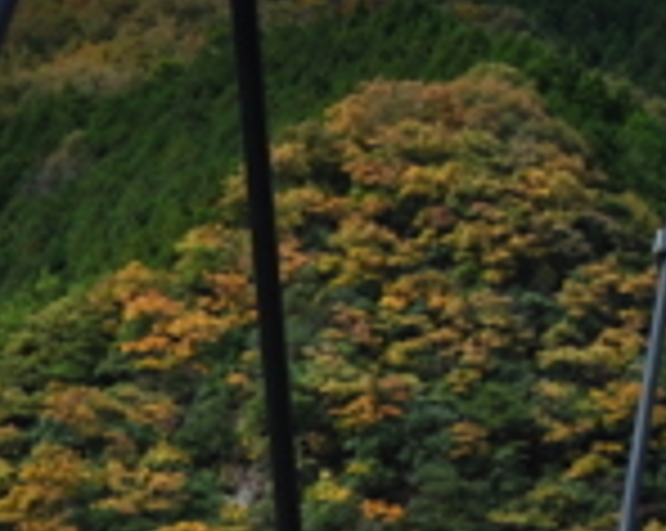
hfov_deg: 10.3
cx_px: 1238
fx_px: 3445
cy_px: 86
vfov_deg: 8.8
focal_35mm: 175
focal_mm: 18
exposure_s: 1/400
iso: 200
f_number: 10
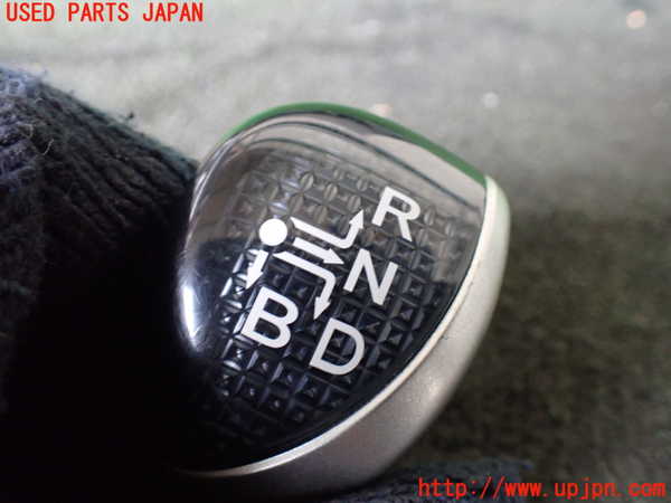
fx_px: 582
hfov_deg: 60.0
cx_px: 336
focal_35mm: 30
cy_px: 252
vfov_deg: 46.8
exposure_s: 1/40
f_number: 2.3
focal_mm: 5.4
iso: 800
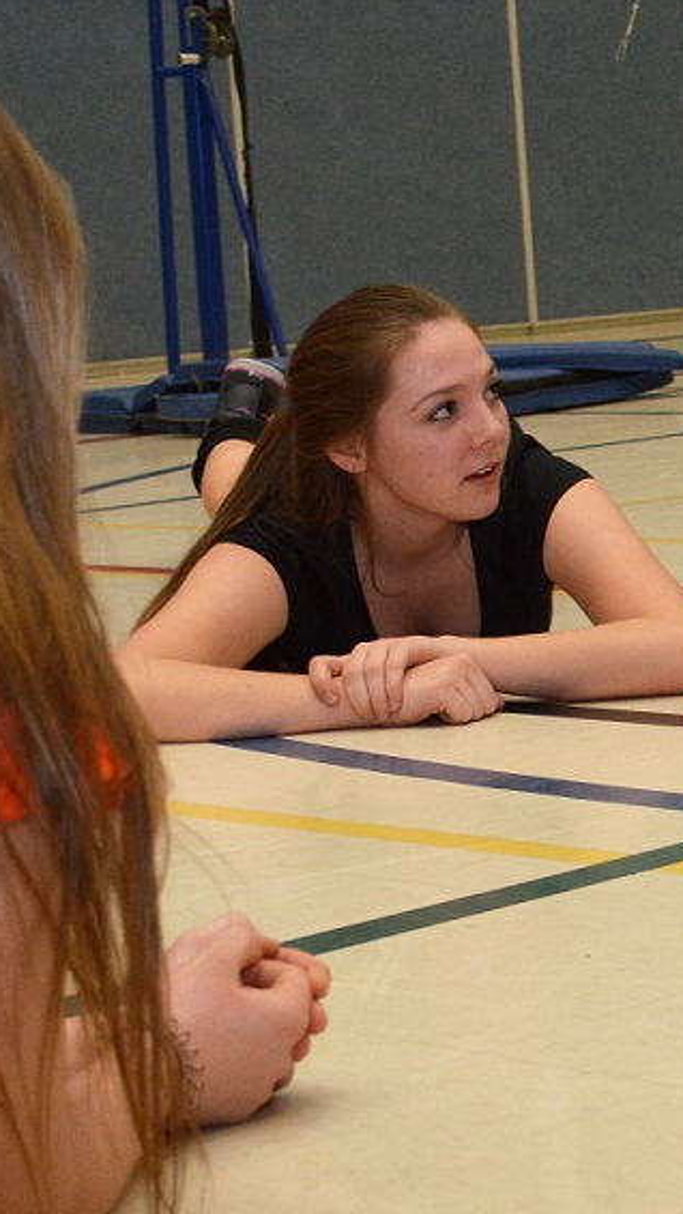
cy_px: 466
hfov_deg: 14.6
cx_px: 924
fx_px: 2542
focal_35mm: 79
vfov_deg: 26.8
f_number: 4.2
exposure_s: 1/200
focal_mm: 26
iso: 800
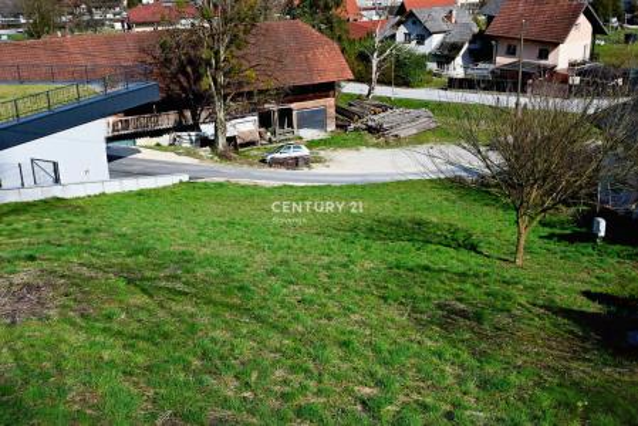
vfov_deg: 31.9
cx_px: 319
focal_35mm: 42
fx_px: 745
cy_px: 213
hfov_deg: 46.4
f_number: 11
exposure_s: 1/125
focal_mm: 28
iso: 160
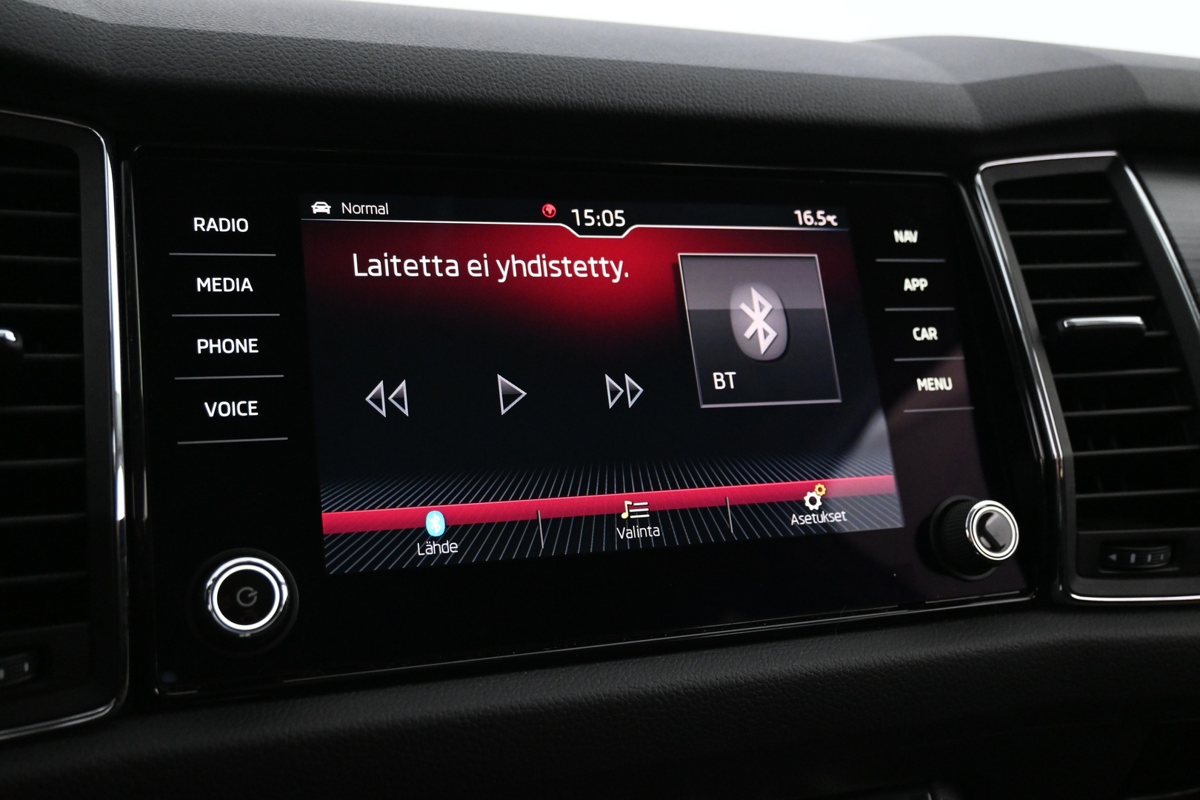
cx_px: 600
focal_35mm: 34
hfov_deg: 55.1
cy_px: 400
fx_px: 1150
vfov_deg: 38.4
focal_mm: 23
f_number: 4.2
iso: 2800
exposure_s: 1/40
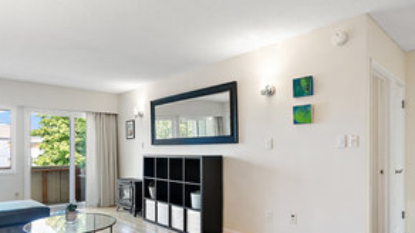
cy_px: 153
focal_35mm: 25
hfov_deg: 73.8
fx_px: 275
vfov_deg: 45.3
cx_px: 185
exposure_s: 1/3
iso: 320
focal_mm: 16
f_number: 7.1
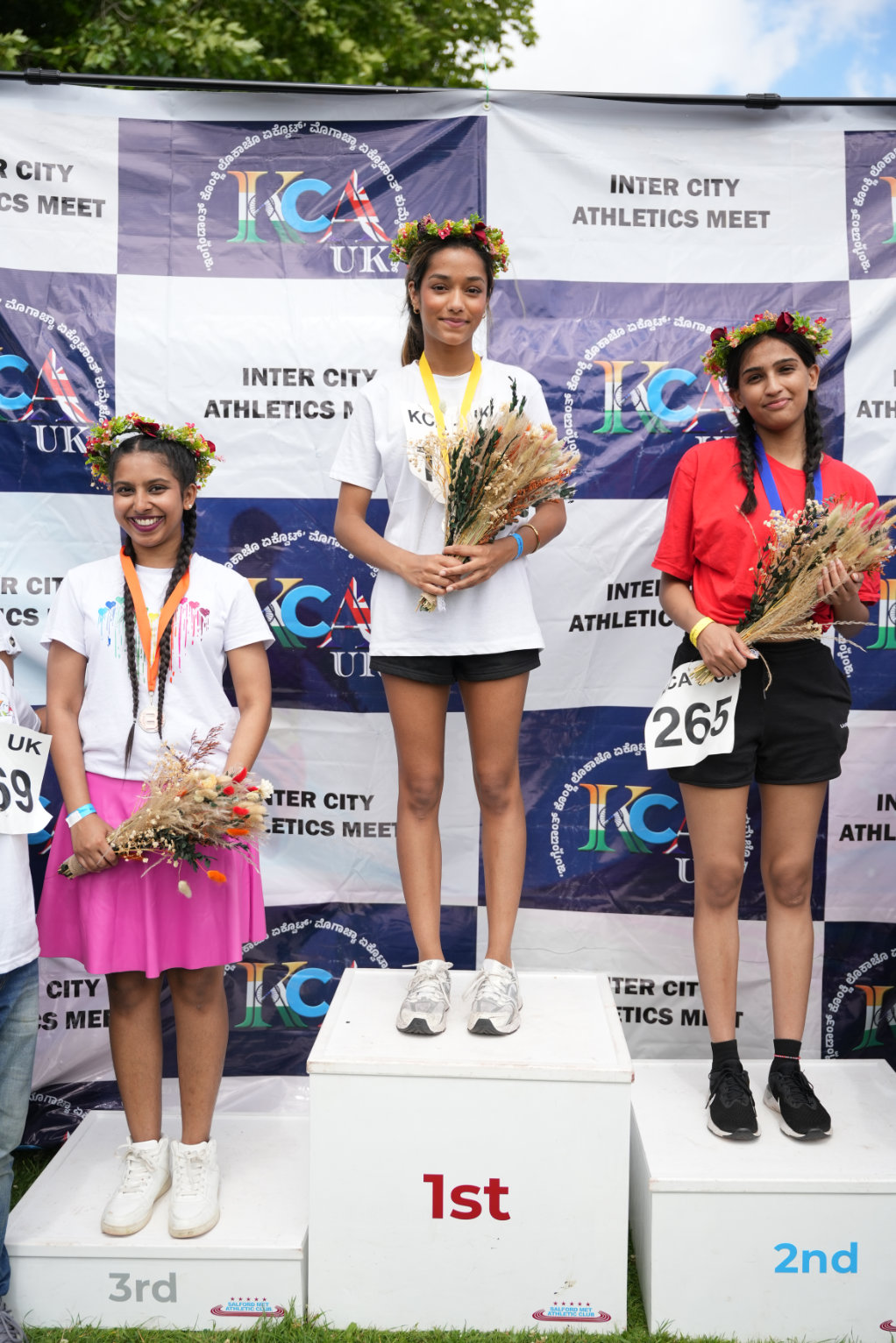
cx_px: 448
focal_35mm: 34
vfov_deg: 55.4
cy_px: 672
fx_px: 1280
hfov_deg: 38.6
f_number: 2.8
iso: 250
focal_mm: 34.3
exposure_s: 1/2000
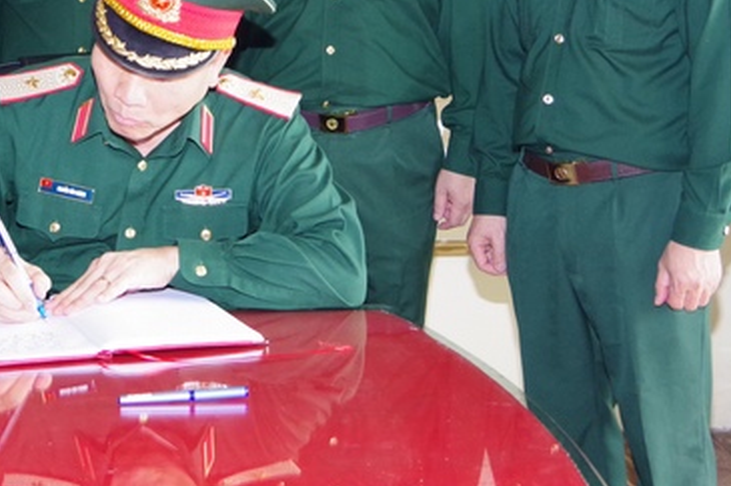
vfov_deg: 19.5
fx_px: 1380
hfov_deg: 29.1
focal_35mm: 68
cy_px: 16
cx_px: 168
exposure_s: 1/100
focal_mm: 21
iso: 1600
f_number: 4.5
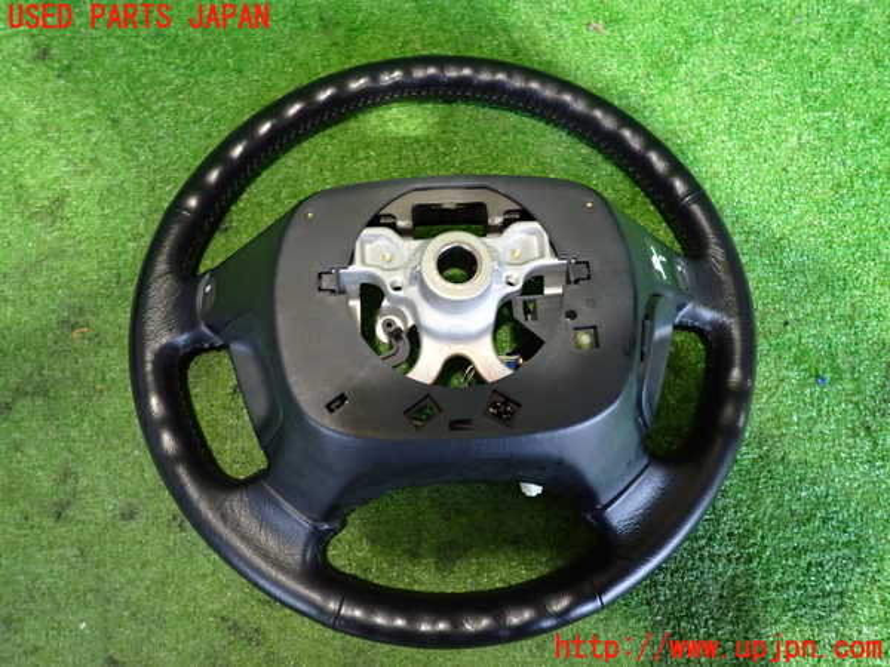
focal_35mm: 25
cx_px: 445
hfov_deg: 69.4
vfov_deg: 54.9
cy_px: 334
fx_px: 643
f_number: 2
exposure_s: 1/25
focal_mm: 4.5
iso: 800
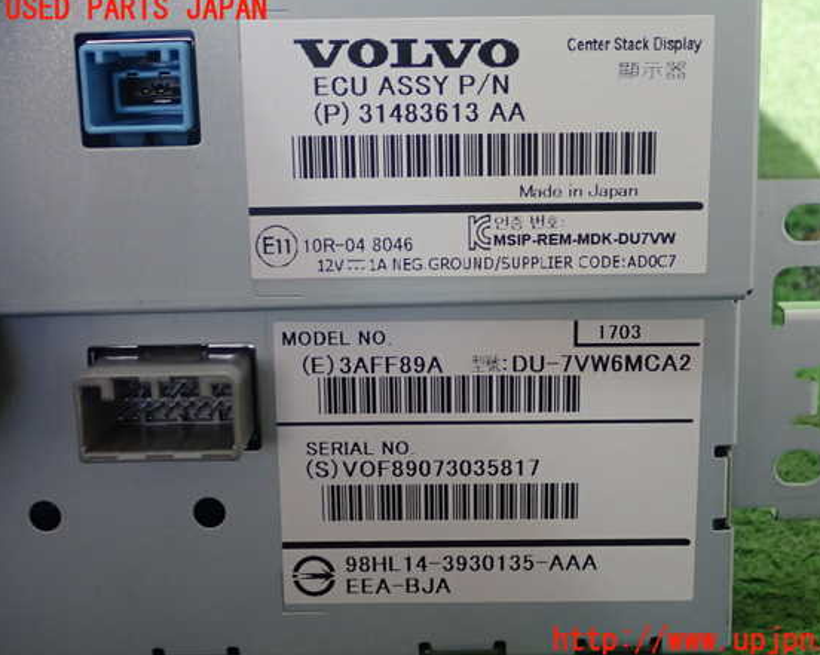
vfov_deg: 29.1
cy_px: 325
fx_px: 1261
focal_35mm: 52
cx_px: 443
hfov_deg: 36.0
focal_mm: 8.99
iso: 400
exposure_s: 1/200
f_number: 3.2
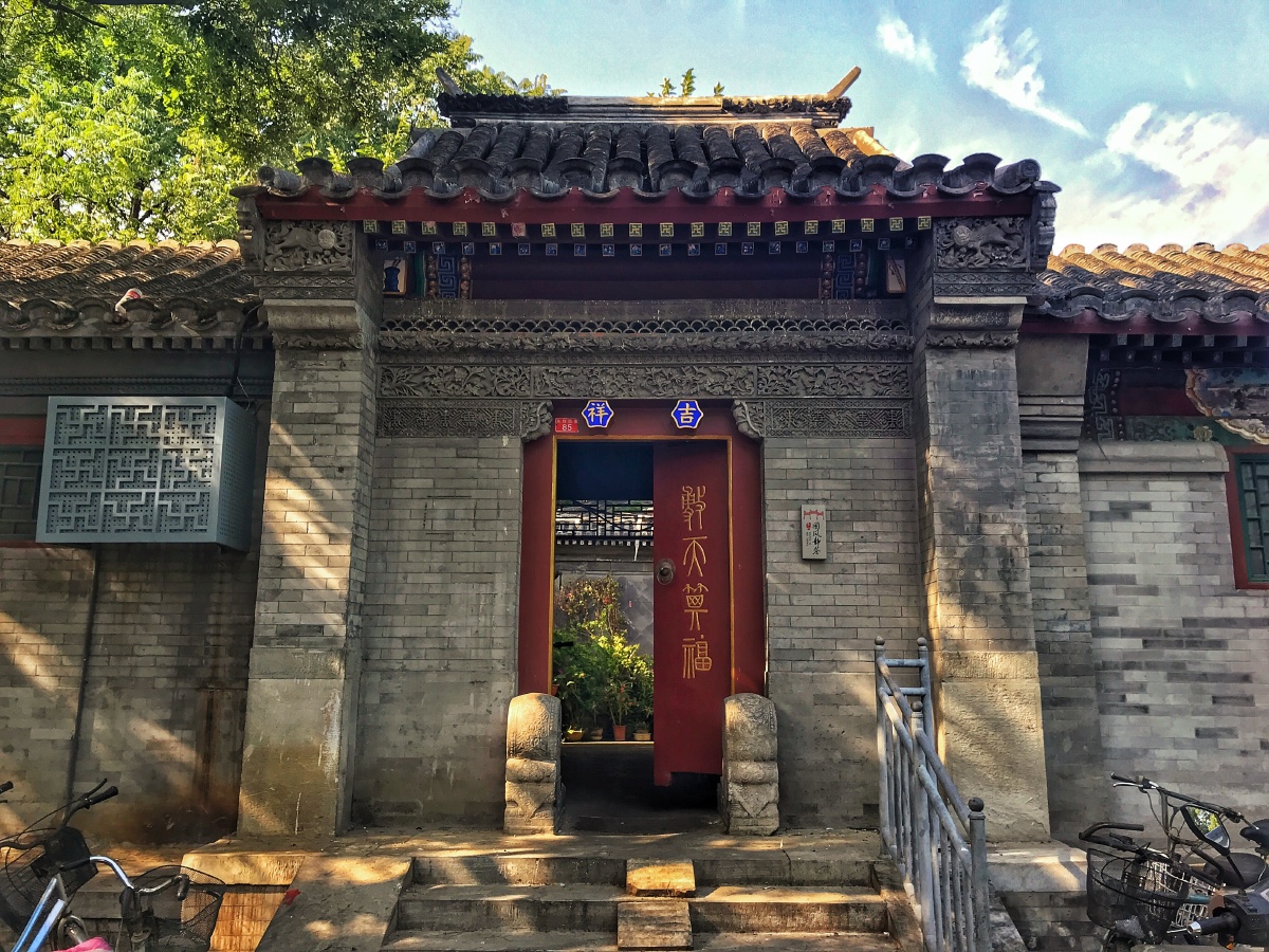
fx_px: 1026
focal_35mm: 28
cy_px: 476
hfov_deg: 63.4
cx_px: 634
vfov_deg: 49.7
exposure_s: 1/224
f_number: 1.8
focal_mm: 3.99
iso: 20
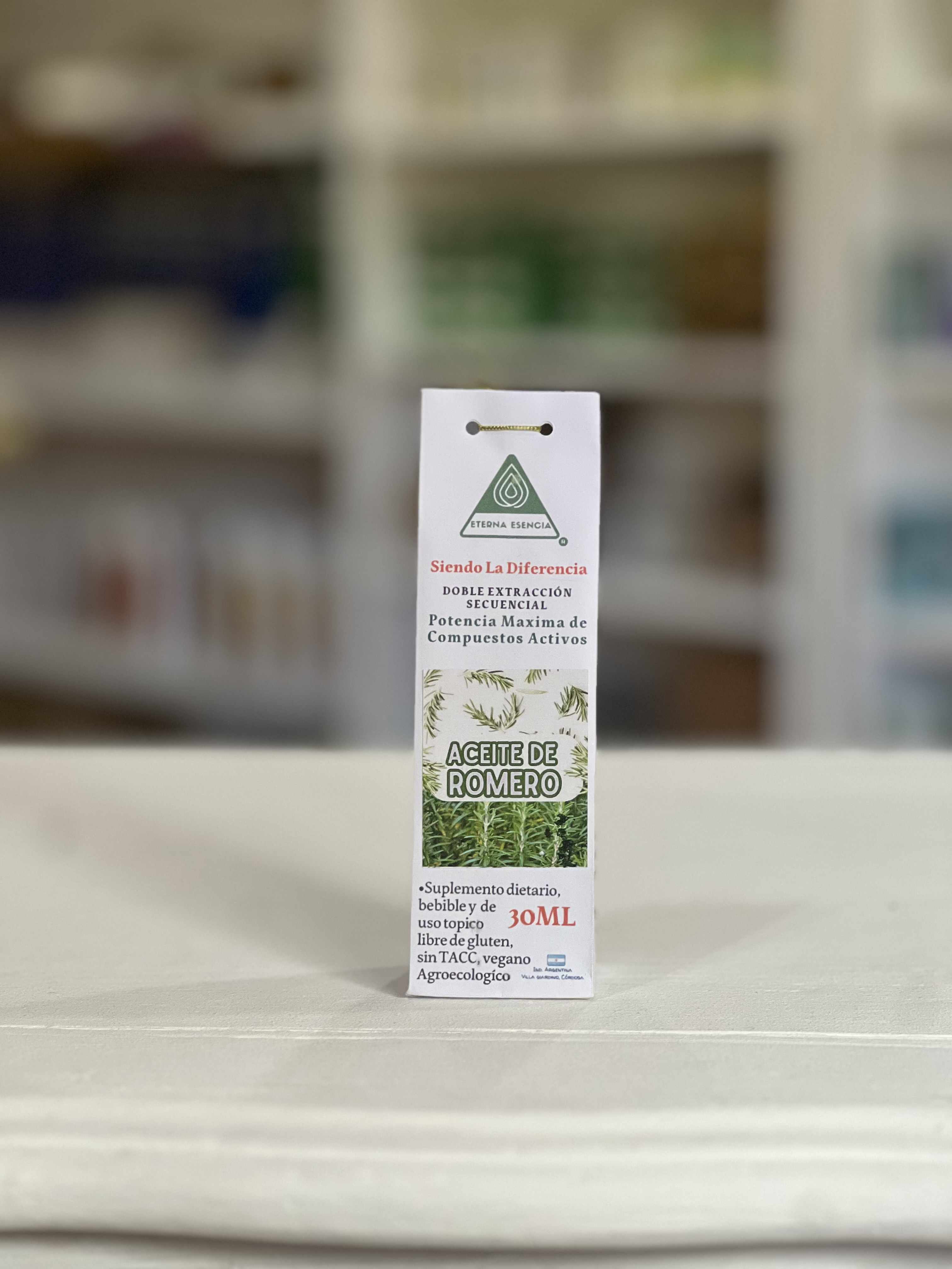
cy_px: 634
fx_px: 2824
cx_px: 476
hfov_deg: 19.1
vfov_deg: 25.3
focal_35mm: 77
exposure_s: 1/75
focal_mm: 9
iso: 250
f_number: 2.8
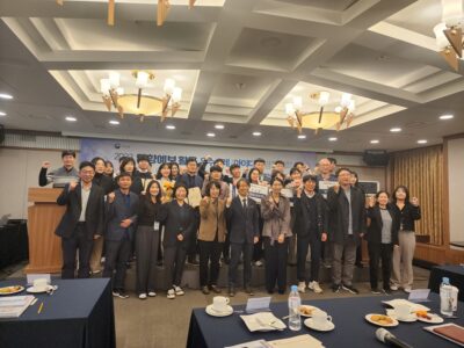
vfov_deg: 58.9
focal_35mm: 23
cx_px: 232
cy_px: 174
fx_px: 308
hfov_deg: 73.9
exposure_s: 1/120
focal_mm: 6.4
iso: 160
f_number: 1.8
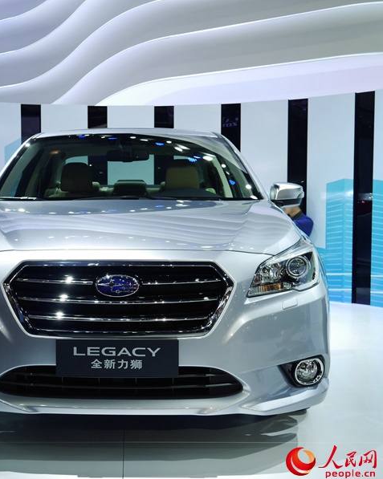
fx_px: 780
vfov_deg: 34.2
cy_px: 240
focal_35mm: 55
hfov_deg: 27.3
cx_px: 113
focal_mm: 21
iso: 160
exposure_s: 1/60
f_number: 4.6
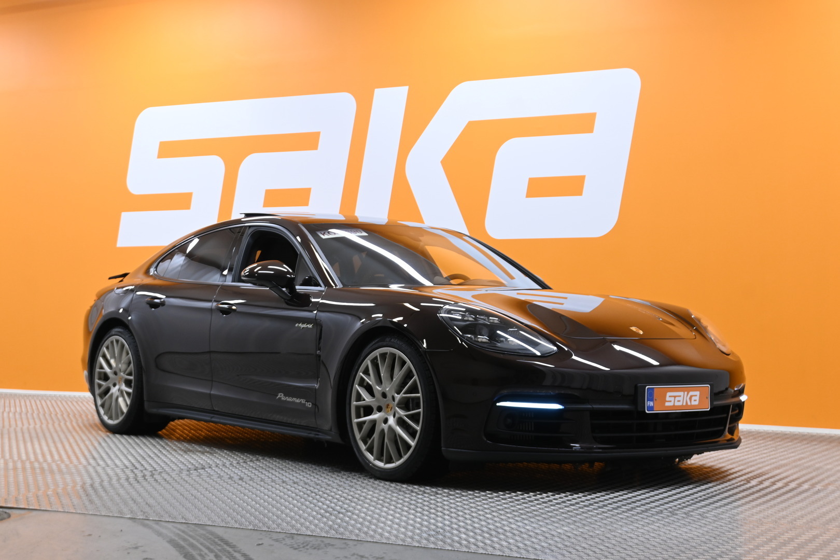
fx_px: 1067
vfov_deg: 29.4
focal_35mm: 46
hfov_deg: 43.0
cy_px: 280
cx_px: 420
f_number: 4.8
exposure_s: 1/25
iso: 400
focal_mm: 30.5
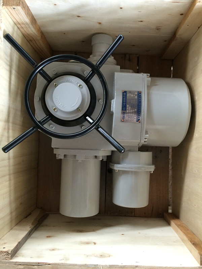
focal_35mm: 29
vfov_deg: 61.7
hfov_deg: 48.2
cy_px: 134
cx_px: 101
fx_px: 226
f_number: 2.2
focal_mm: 4.15
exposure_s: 1/33
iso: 200
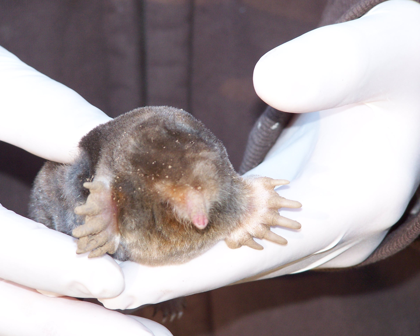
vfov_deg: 7.9
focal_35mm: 197
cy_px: 168
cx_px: 200
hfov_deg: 9.8
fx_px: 2449
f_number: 3.2
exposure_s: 1/125
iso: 140
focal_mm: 31.3
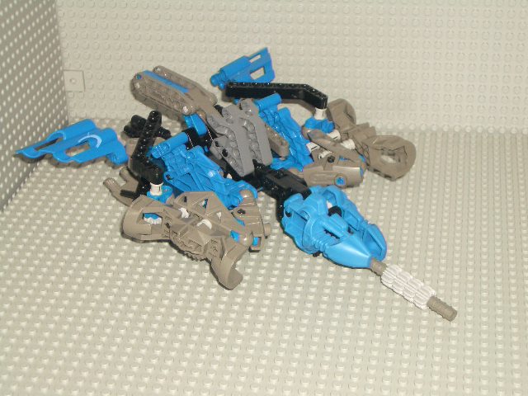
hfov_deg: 26.3
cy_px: 198
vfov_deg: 19.9
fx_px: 1129
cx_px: 264
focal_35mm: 74
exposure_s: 1/60
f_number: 3.9
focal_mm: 12.2
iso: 100
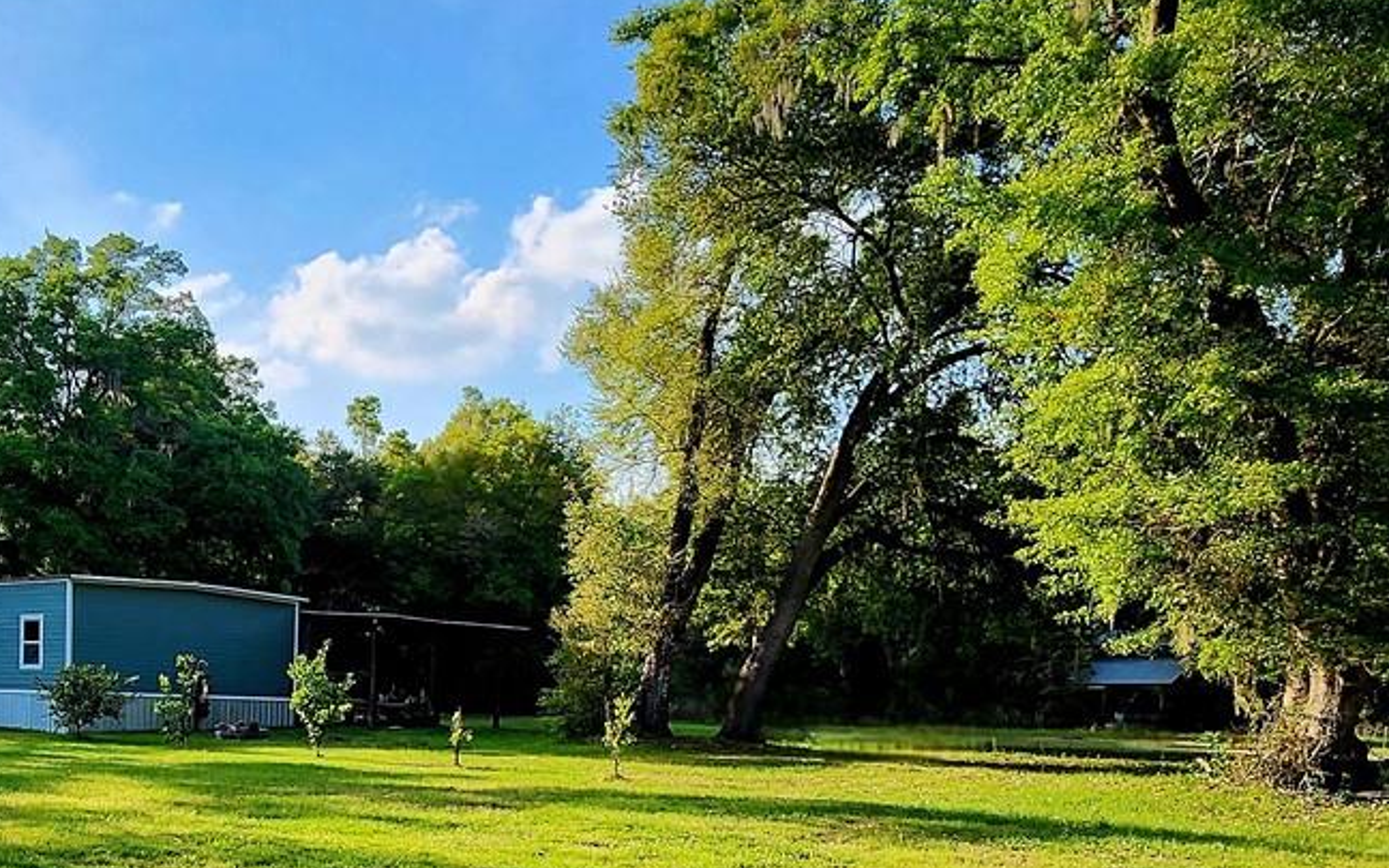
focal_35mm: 34
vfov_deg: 35.1
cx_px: 328
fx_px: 1287
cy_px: 780
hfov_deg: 53.8
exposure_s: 1/1000
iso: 50
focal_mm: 2.2
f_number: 2.2
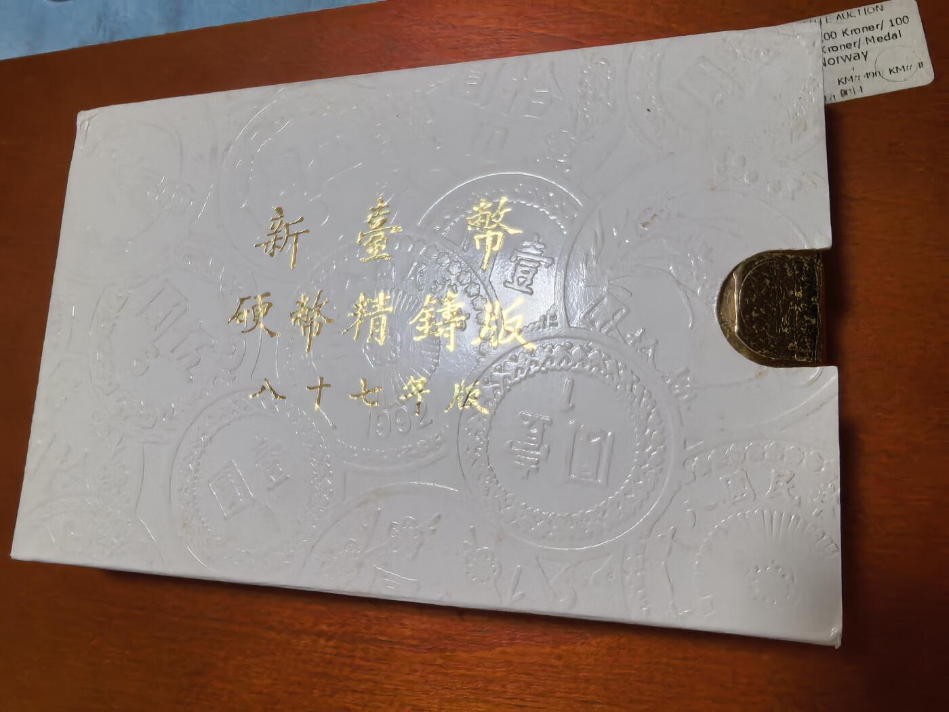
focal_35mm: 24
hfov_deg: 71.6
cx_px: 474
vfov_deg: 56.8
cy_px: 356
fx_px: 658
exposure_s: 1/33.3
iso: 320
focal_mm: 1.68
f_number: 2.2
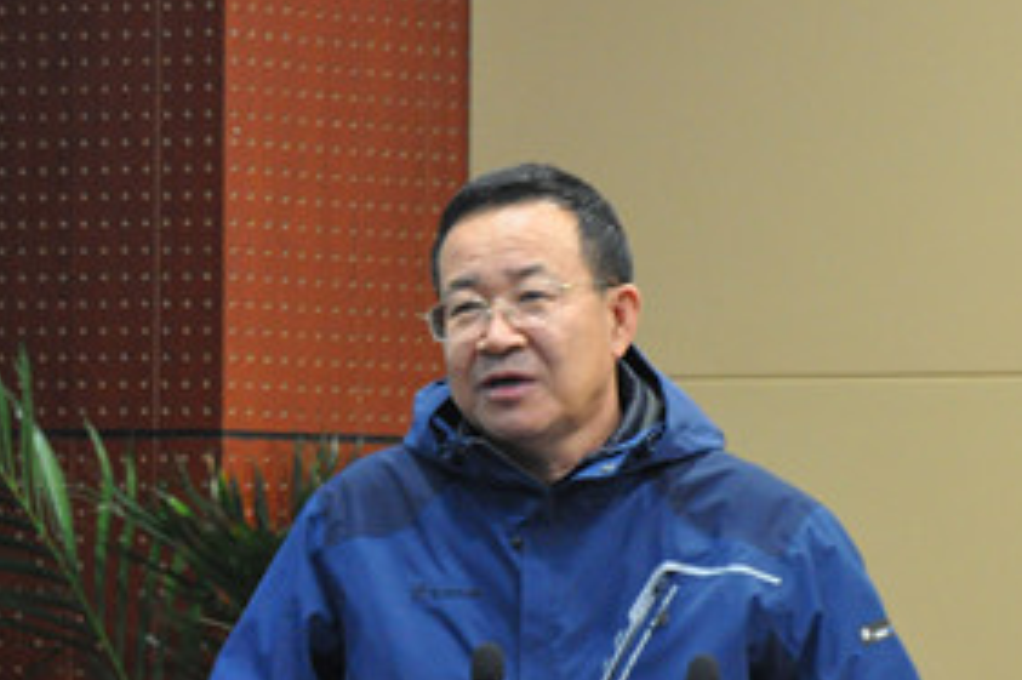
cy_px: 516
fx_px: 9535
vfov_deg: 4.1
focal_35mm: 336
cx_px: 593
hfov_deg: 6.1
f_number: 5.6
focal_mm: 105
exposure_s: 1/60
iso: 1600
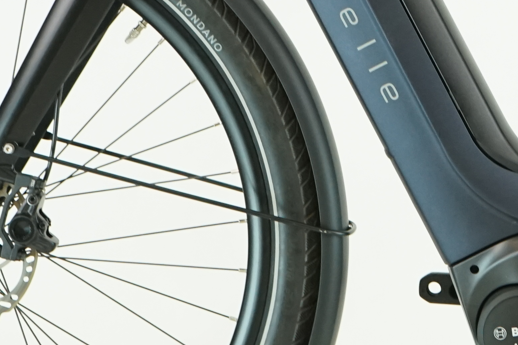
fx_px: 2892
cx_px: 560
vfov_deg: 6.8
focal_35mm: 201
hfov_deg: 10.1
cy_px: 19
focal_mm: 52
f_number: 5.6
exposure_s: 1/200
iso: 1600
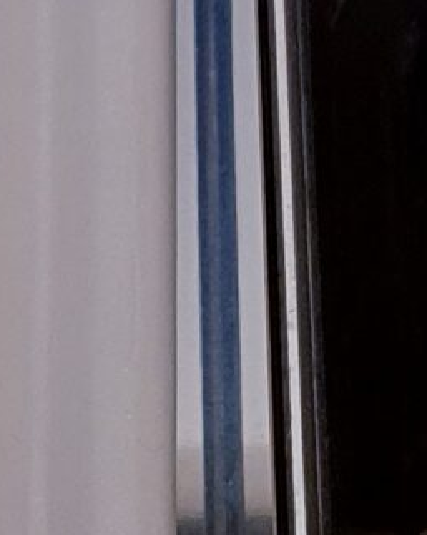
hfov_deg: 7.6
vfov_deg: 8.2
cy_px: -1068
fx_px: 3196
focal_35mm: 202
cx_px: -18
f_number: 2.4
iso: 50
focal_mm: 4.3
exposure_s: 1/243
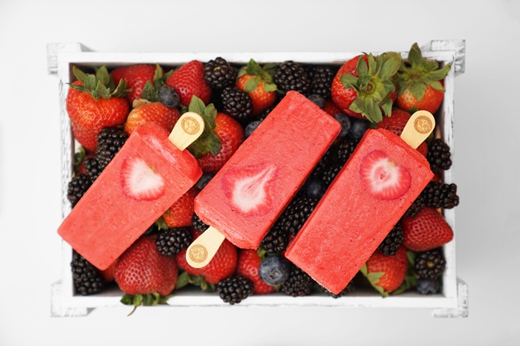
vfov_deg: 19.4
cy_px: 173
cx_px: 260
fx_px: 1011
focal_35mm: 70
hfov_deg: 28.9
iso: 400
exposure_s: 1/60
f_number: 2.8
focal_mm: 70
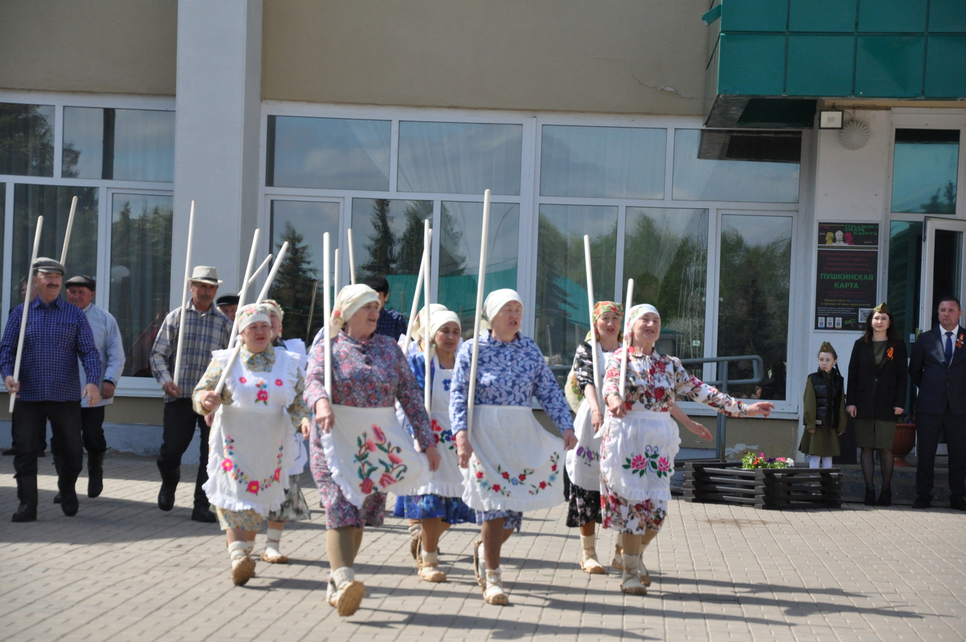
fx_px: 3015
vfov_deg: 12.1
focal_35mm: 112
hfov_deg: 18.2
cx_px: 483
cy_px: 321
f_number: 5.3
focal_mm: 75
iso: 1000
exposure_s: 1/3200
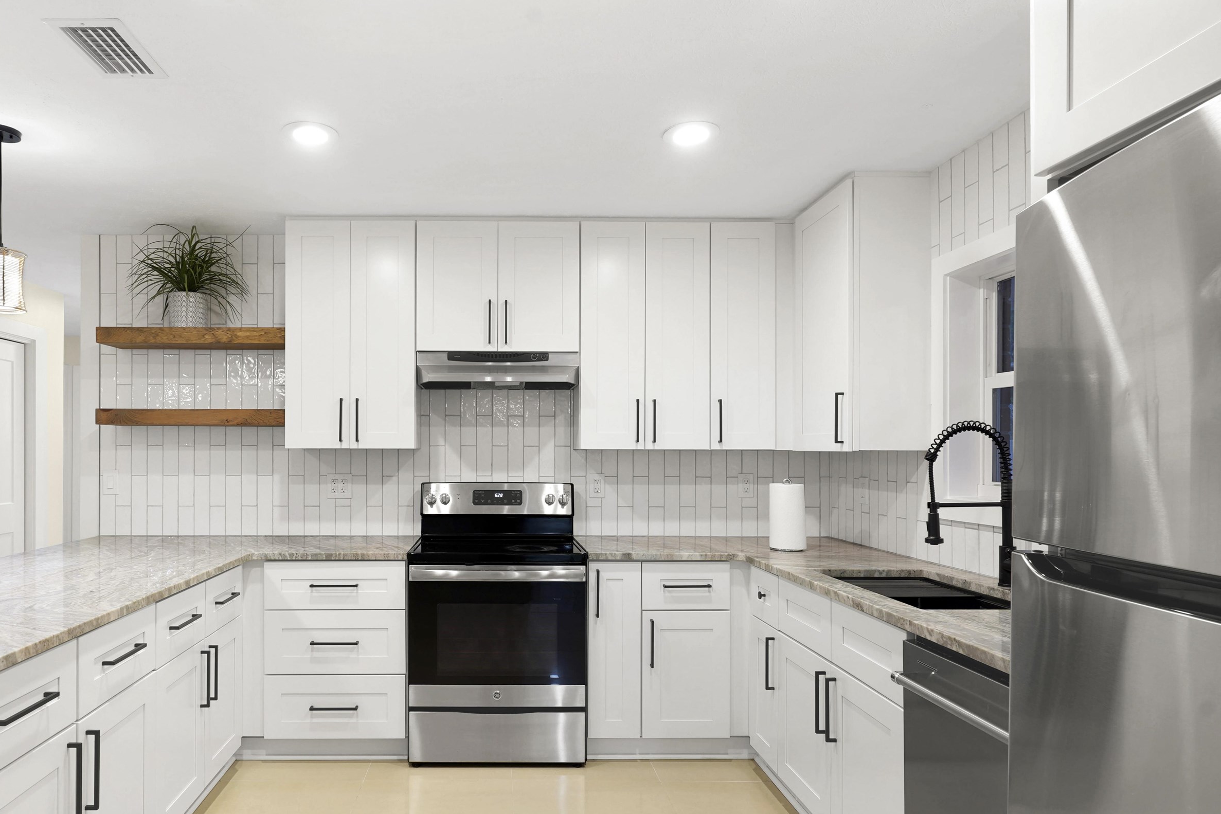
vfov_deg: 56.9
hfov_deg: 77.8
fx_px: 746
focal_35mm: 22
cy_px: 473
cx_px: 498
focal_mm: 17
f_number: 8
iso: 100
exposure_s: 2
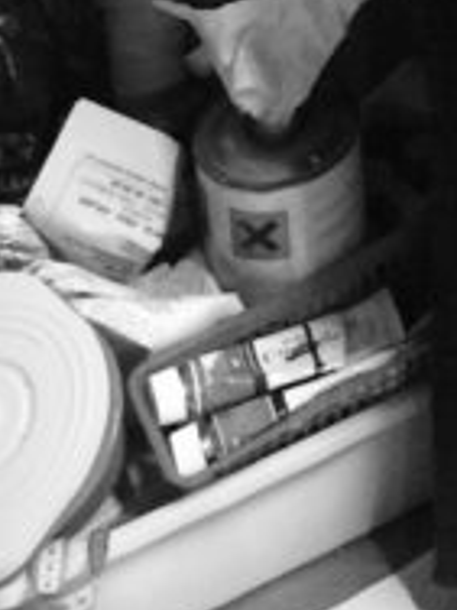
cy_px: -931
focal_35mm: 158
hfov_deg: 8.8
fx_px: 2781
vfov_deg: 10.5
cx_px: 956
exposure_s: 1/33
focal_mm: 4.15
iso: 250
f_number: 2.2
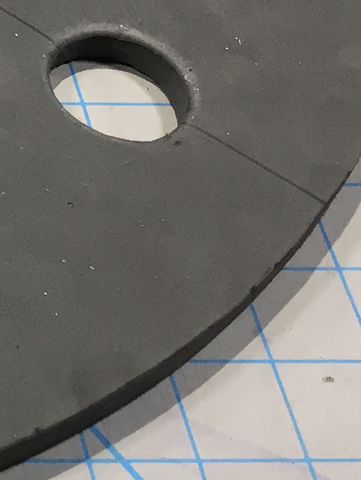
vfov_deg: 14.7
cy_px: -125
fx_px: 1793
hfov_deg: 10.0
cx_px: -513
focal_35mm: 129
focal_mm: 4.15
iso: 25
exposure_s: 1/30
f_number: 2.2
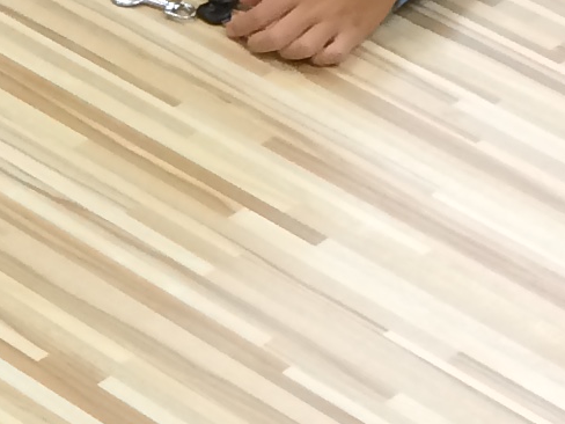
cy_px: 359
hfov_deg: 9.8
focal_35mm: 194
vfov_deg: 7.6
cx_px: -357
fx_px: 3166
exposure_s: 1/33
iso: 50
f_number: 2.2
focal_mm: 4.15
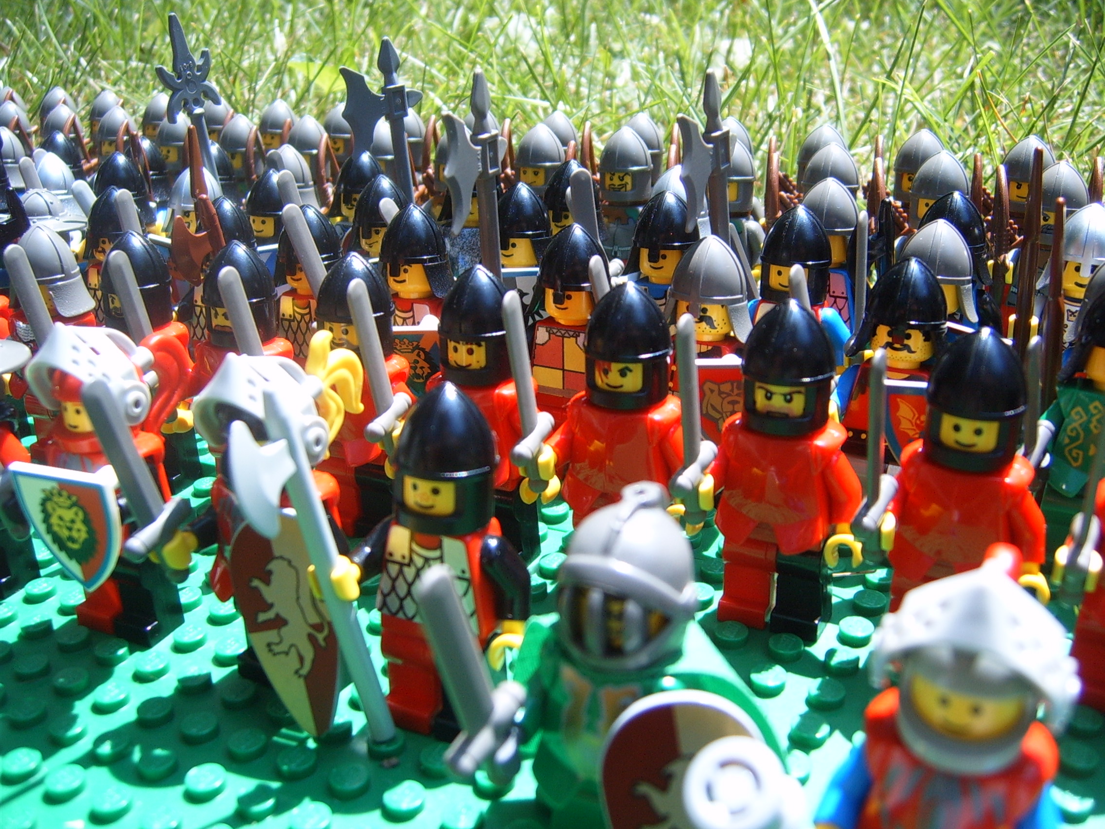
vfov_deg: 38.7
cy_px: 414
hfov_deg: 50.1
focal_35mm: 37
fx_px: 1181
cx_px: 552
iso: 63
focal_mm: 6.2
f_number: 2.9
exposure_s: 1/350
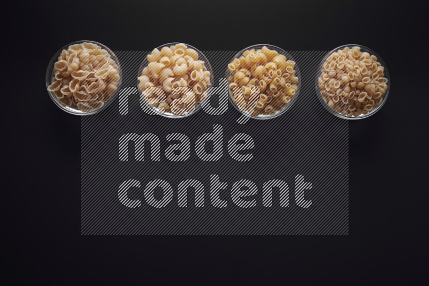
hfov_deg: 39.6
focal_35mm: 50
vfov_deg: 27.0
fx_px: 596
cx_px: 214
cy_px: 143
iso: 100
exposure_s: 1/100
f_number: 8
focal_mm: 50
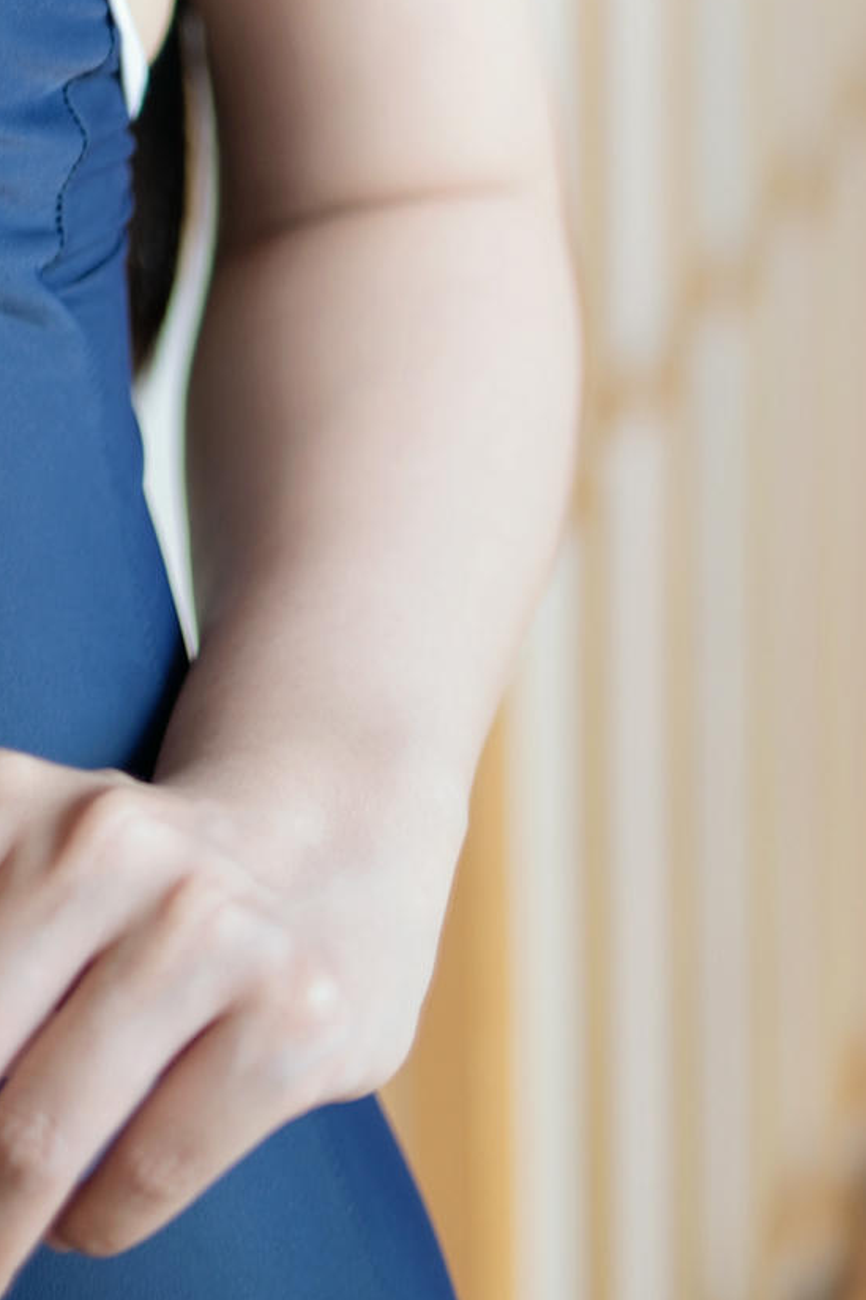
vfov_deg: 10.7
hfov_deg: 7.4
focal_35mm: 182
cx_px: -450
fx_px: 6569
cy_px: -912
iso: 100
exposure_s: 1/250
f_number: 1.4
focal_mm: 50
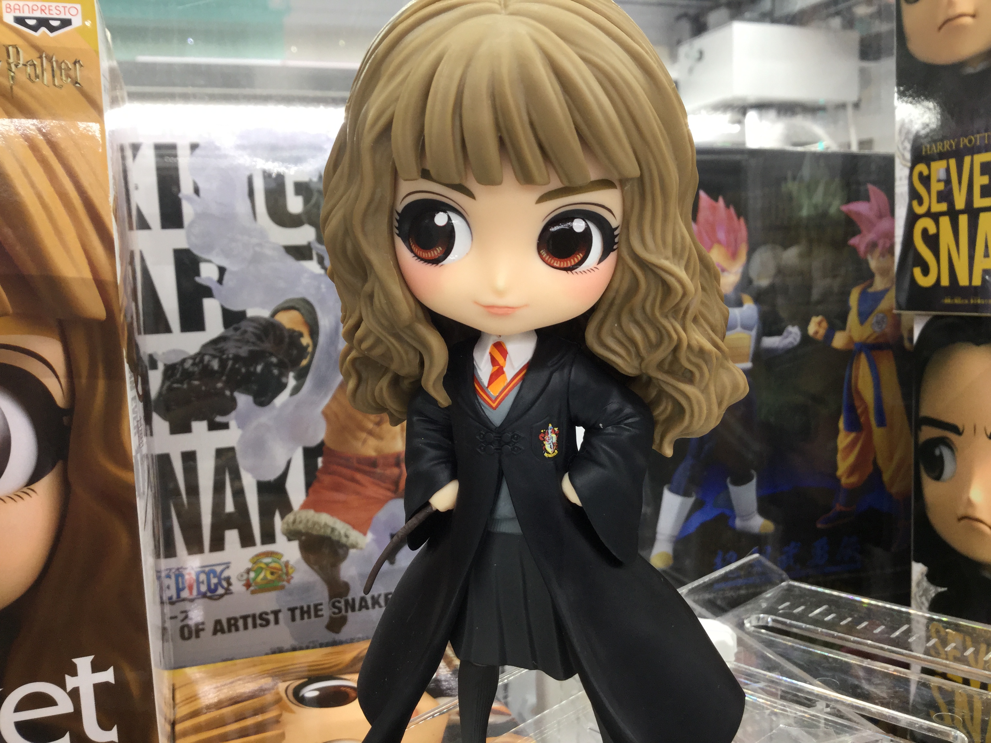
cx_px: 496
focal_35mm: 31
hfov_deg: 58.4
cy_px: 372
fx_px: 887
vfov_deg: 45.4
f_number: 2.4
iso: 40
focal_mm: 3.3
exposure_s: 1/120
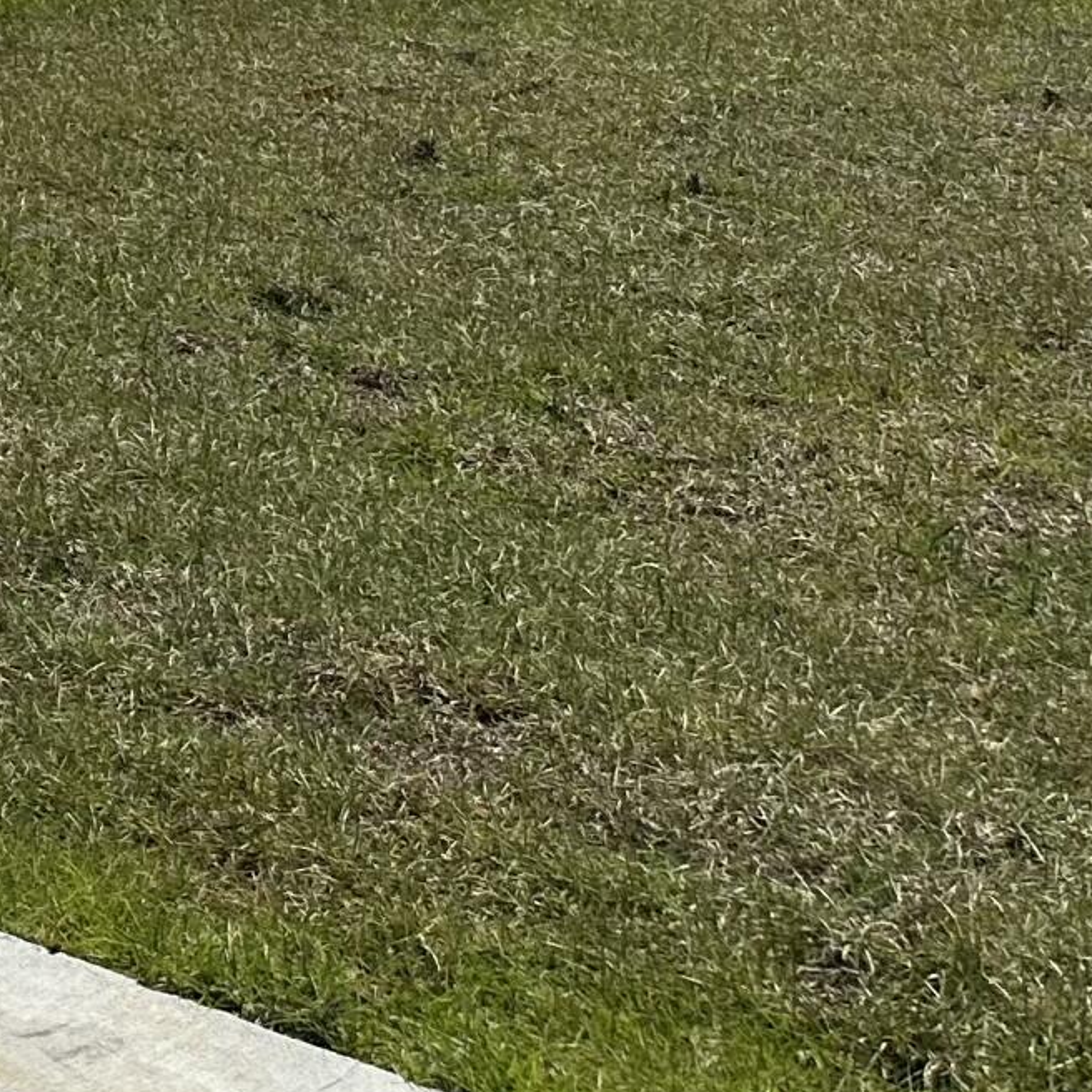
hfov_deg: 15.3
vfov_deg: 16.3
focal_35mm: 97
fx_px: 3462
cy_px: -554
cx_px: -922
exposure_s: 1/12048
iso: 80
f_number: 1.78
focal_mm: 6.86
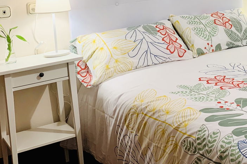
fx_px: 425
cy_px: -4
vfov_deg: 21.1
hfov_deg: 31.7
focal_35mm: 62
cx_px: 191
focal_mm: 4.25
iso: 100
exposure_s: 1/64
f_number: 1.8
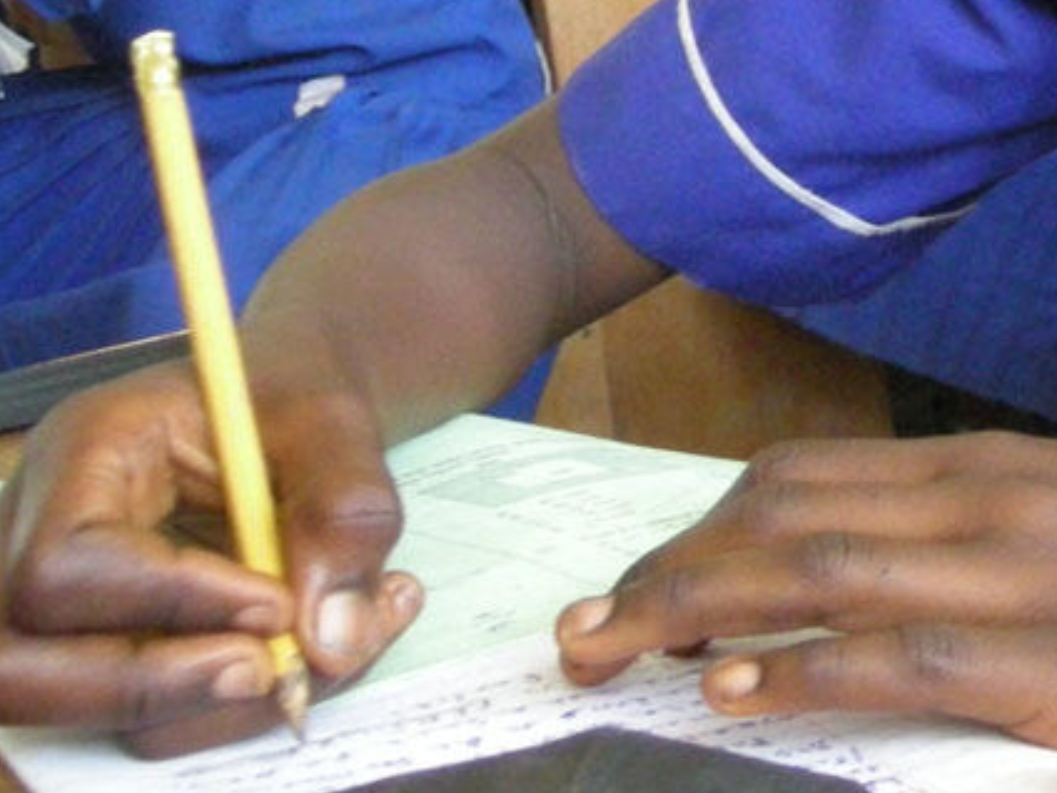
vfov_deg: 14.6
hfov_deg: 18.9
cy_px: -92
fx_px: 3023
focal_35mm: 99
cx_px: 1214
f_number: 2.8
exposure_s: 1/24.8
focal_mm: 5.7
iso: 400
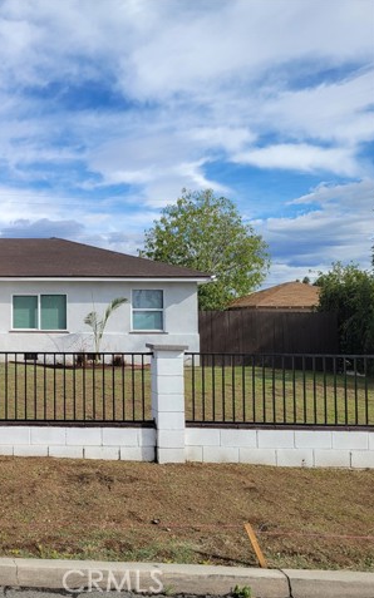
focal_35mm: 37
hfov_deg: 31.2
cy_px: 298
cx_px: -21
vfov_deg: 52.8
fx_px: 604
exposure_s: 1/2977
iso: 40
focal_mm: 5.4
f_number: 1.8
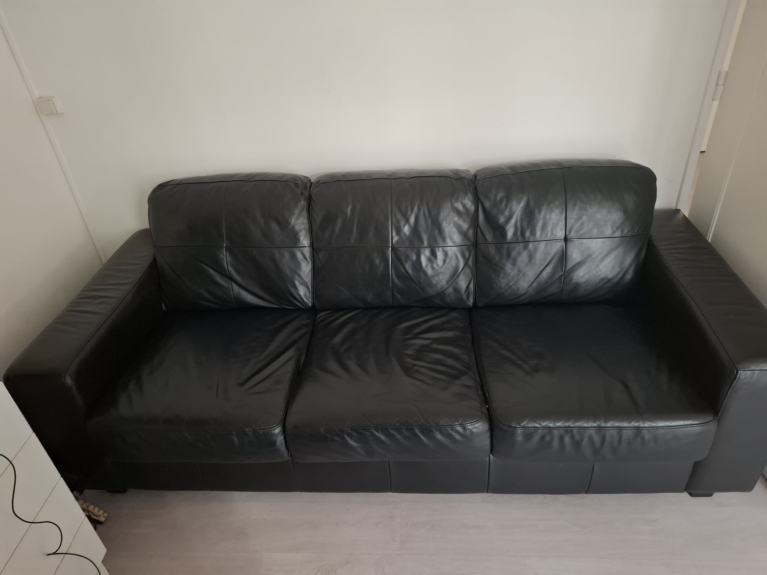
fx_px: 510
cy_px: 288
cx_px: 384
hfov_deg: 73.9
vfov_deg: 58.9
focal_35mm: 23
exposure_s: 1/25
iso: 640
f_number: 1.8
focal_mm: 5.54
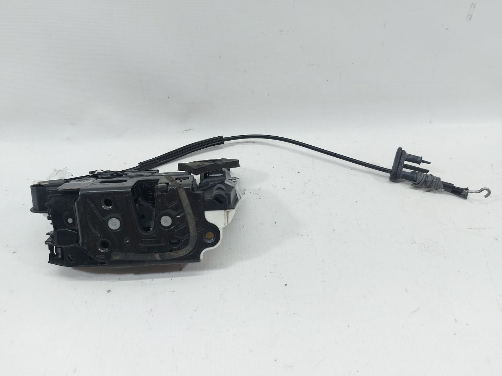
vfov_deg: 56.8
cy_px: 188
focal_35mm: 24
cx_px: 251
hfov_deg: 71.6
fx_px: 348
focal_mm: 5.23
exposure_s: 1/50
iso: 50
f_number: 1.8
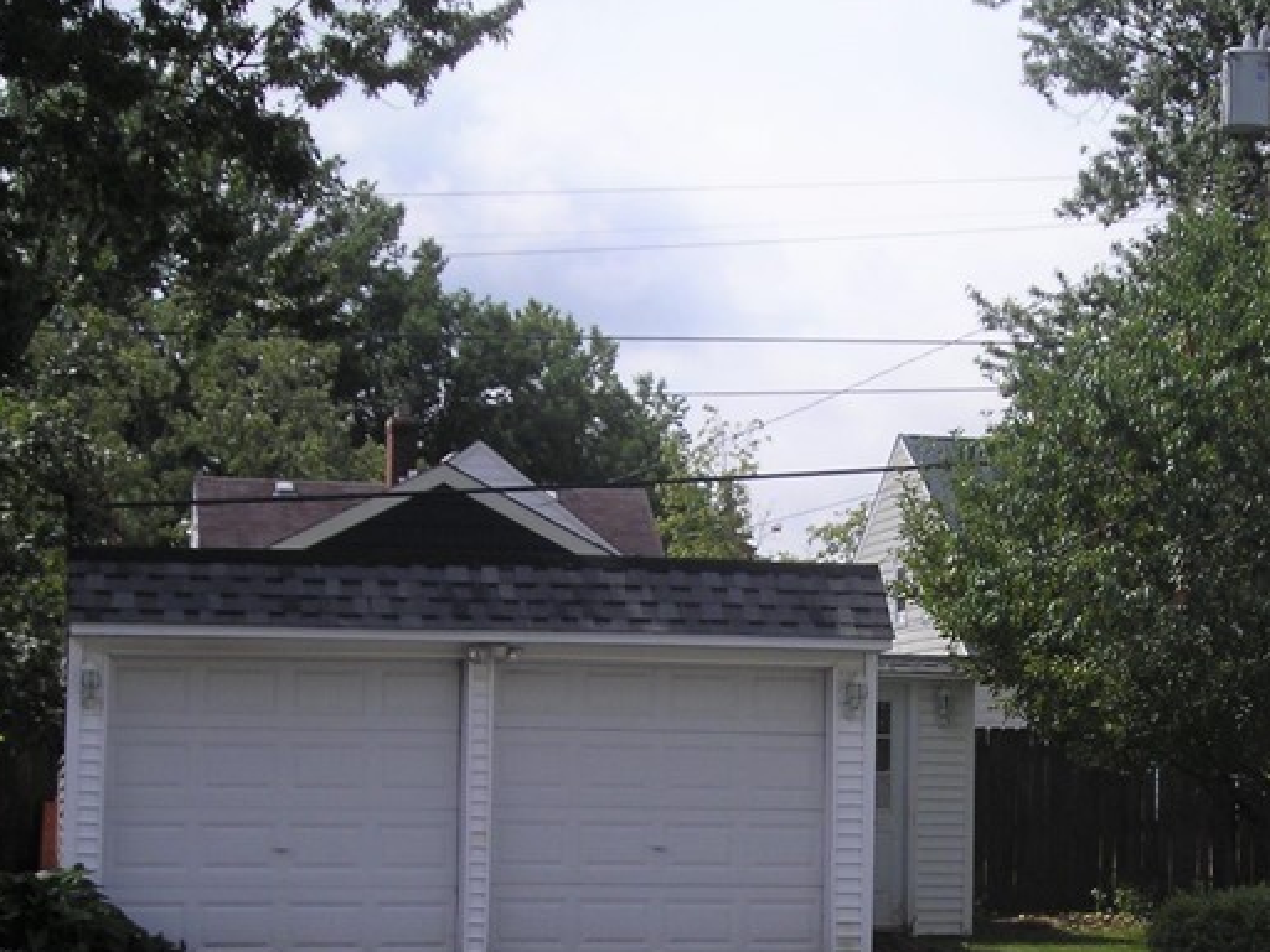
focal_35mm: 76
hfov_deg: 25.4
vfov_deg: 19.2
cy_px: 746
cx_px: 938
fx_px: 2788
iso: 50
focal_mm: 6.3
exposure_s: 1/304
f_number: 6.4
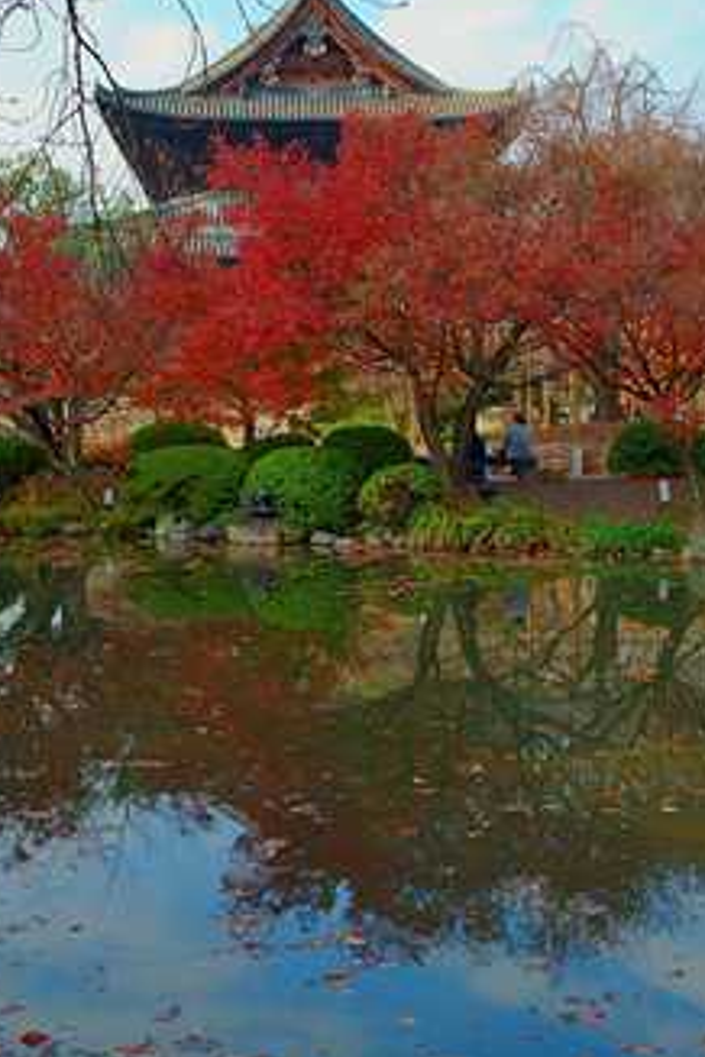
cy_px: 553
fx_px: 1439
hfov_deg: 27.5
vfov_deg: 40.3
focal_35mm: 49
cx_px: 380
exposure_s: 1/100
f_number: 6.3
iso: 100
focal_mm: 40
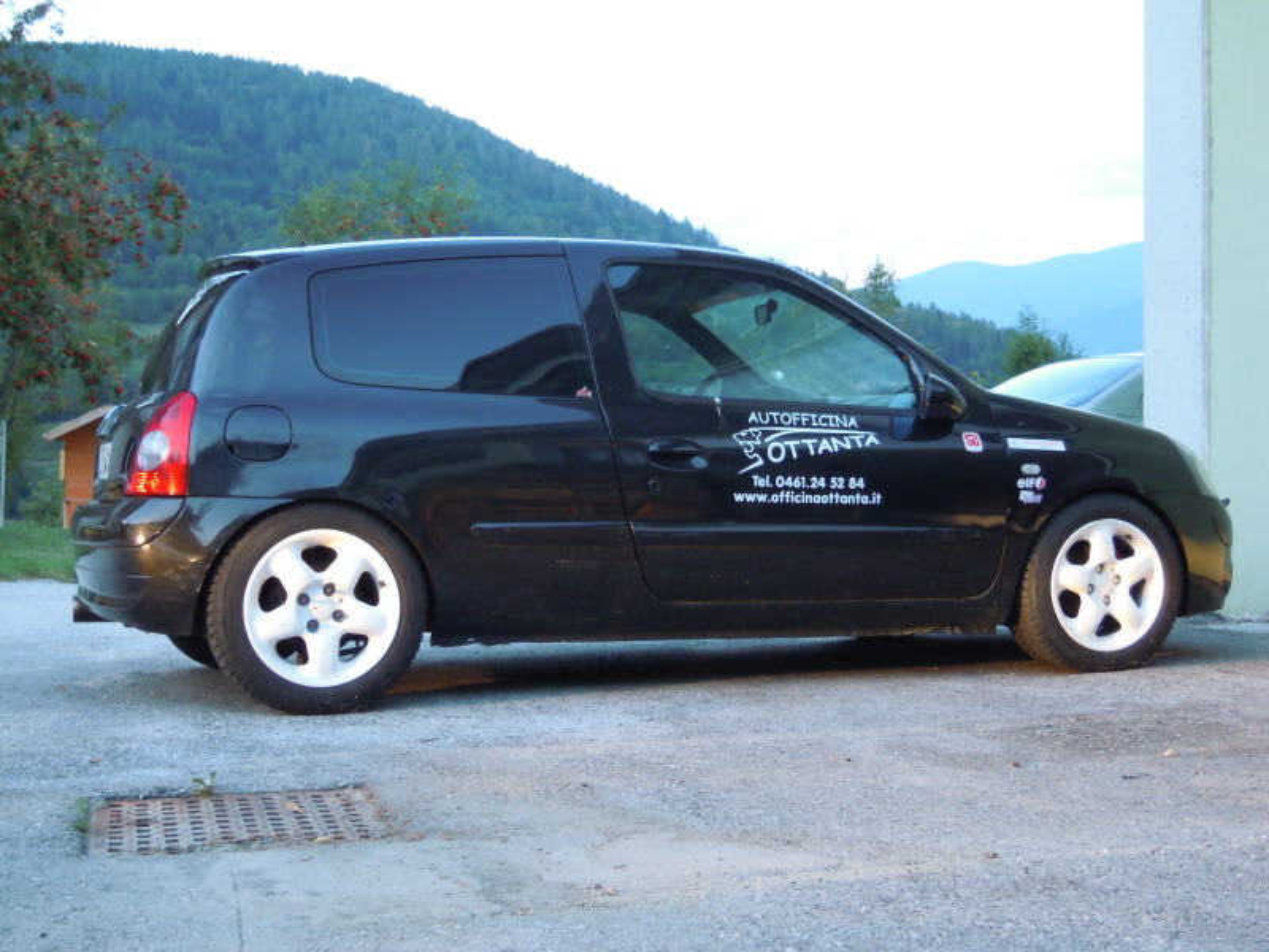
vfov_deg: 31.5
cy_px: 476
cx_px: 634
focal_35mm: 46
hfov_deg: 41.2
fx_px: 1686
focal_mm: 8.3
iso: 400
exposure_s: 1/13
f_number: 3.4
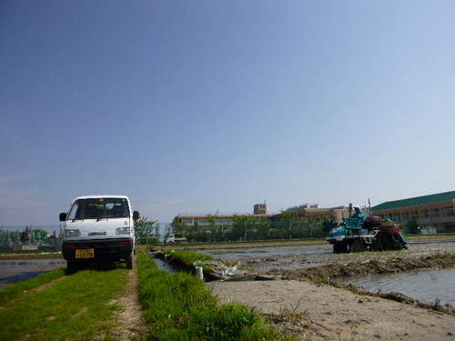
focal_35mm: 25
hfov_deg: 69.4
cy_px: 170
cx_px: 228
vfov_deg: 54.9
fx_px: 329
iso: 100
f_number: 3.9
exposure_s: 1/1000
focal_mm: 4.5
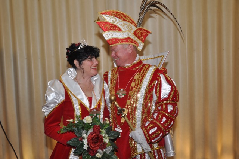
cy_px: 80
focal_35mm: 36
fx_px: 239
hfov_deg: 53.2
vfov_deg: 36.8
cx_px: 120
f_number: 4
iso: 200
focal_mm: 24
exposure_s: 1/60
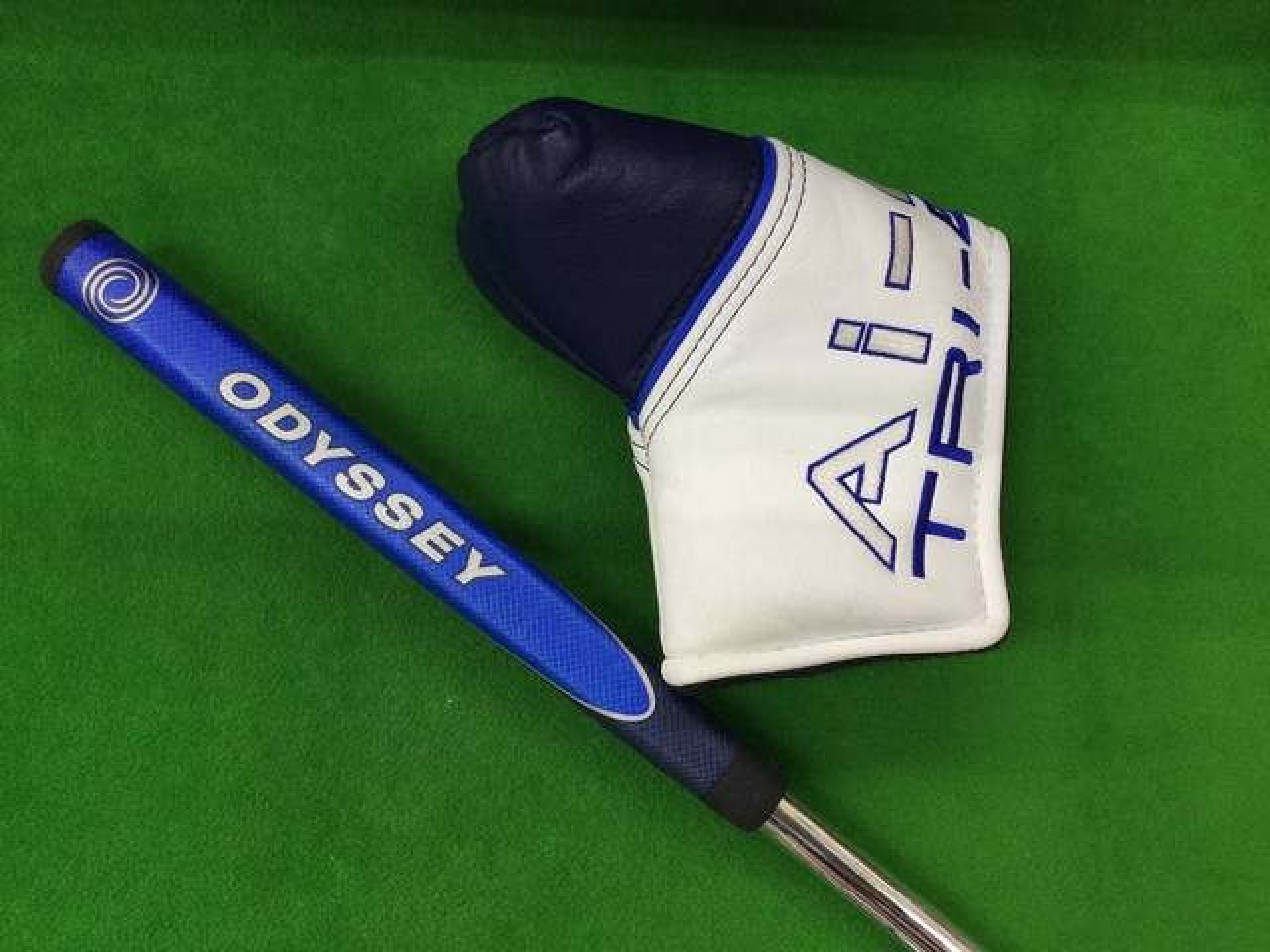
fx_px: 1137
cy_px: 476
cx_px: 635
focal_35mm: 31
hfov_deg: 58.4
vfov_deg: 45.4
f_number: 2.4
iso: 50
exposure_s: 1/30
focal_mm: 3.3
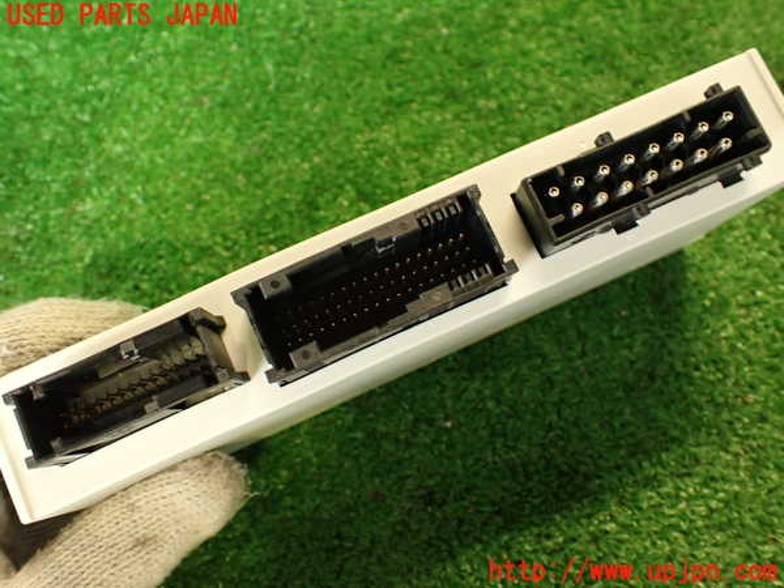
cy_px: 294
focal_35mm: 32
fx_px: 725
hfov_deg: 56.8
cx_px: 392
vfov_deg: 44.2
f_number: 2.4
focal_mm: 5.79
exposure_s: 1/30
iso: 320
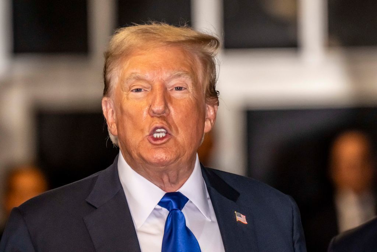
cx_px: 188
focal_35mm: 600
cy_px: 126
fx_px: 6284
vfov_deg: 2.3
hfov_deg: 3.4
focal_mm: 400
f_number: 5.6
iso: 2000
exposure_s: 1/250
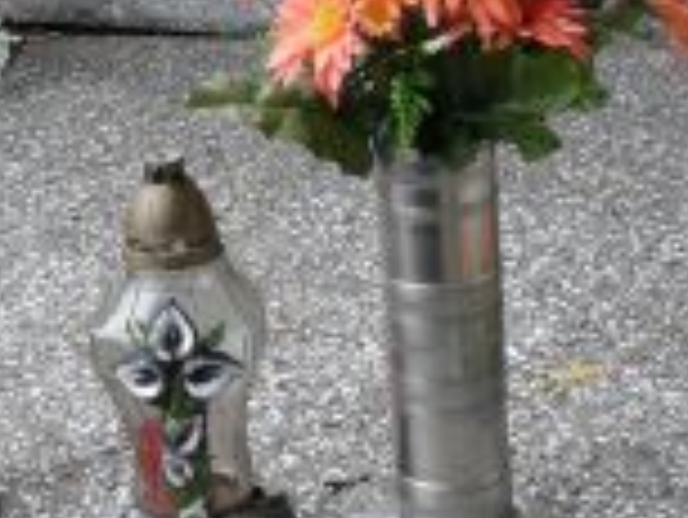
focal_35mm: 146
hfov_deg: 13.5
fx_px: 2904
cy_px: 275
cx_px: 283
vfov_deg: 10.2
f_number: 2.8
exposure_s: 1/125
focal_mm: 7.4
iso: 100
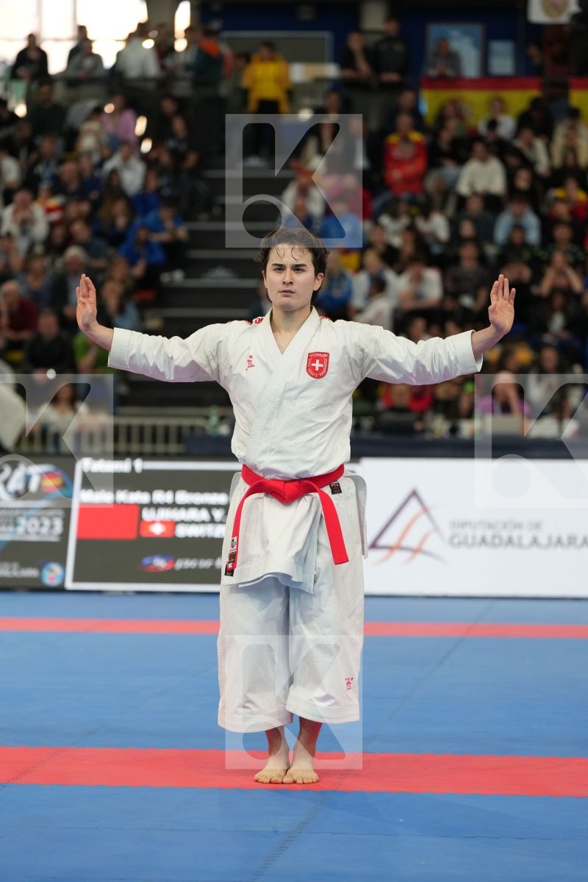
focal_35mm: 127
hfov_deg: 10.8
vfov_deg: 16.1
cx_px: 294
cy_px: 441
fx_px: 3111
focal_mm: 127
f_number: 2.8
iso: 1000
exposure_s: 1/500
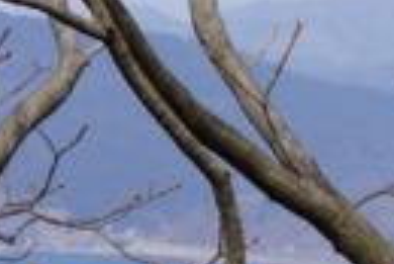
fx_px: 7867
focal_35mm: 718
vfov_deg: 1.9
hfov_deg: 2.8
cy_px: 438
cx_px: 997
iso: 100
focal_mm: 78
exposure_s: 1/160
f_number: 11
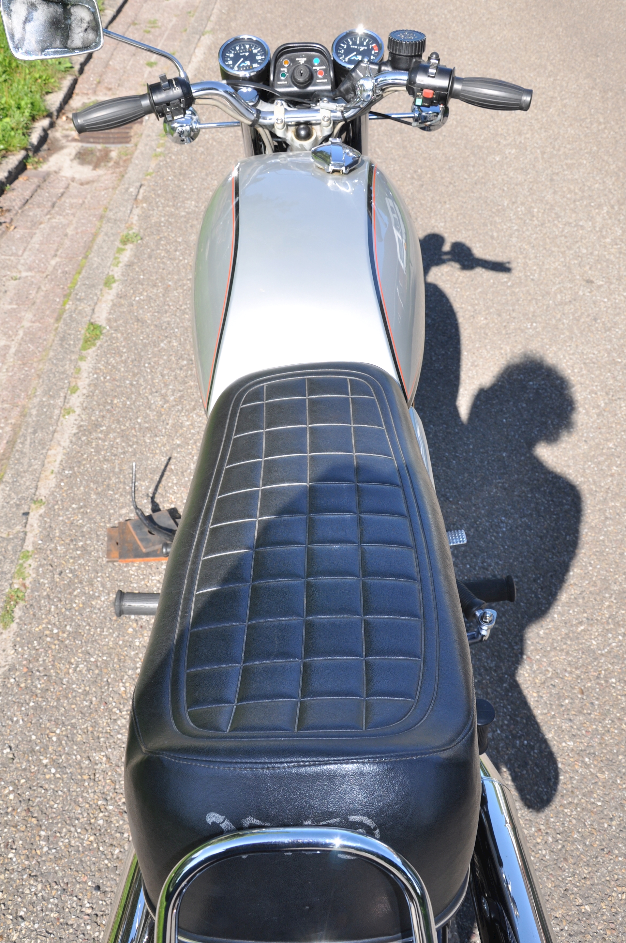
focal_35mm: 36
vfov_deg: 53.2
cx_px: 313
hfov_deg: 36.8
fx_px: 941
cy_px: 472
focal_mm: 24
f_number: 10
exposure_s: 1/200
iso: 200
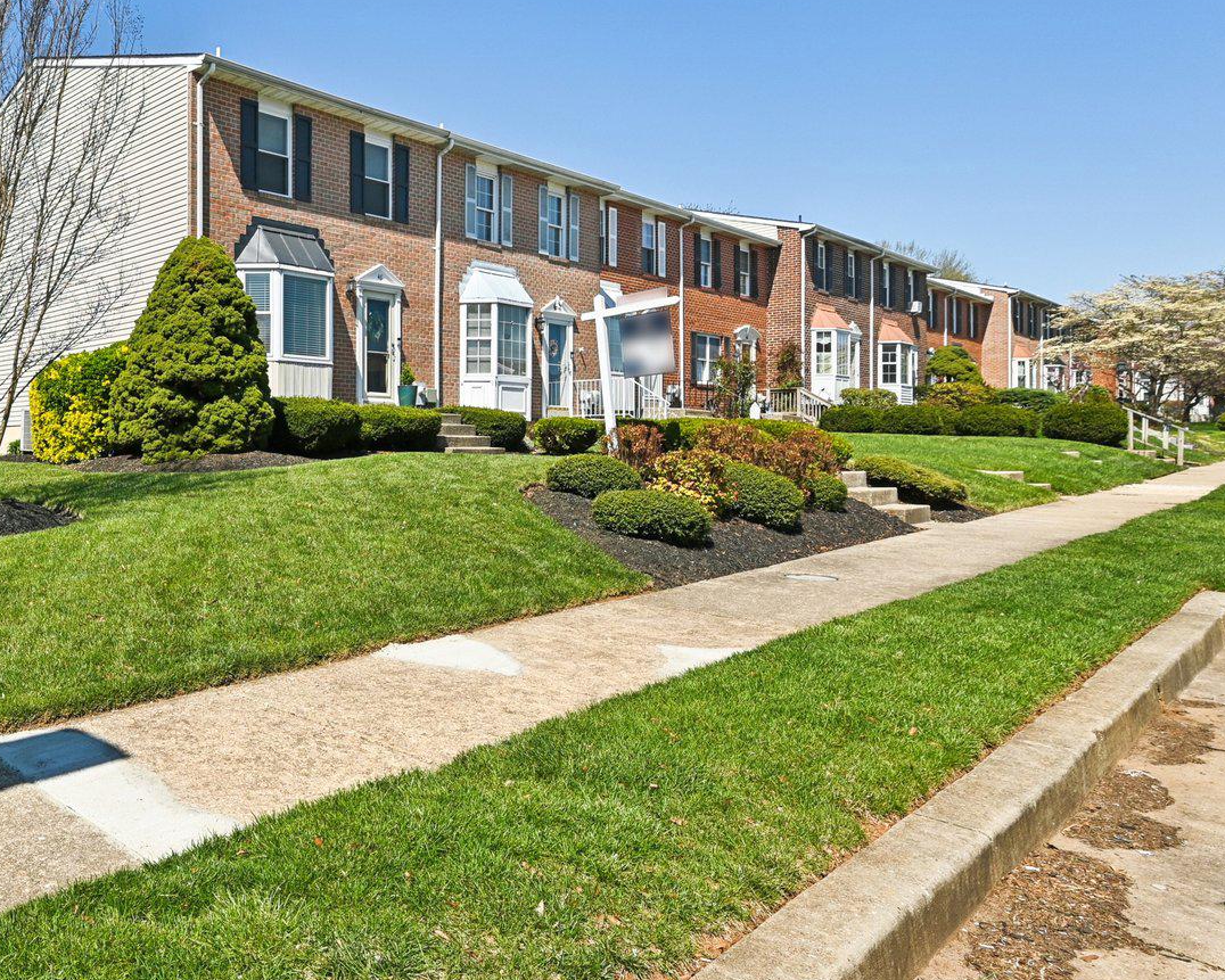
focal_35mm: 25
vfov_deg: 56.7
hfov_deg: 58.1
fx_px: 906
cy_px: 451
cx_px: 118
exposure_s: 1/400
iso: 100
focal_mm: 14
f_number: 8
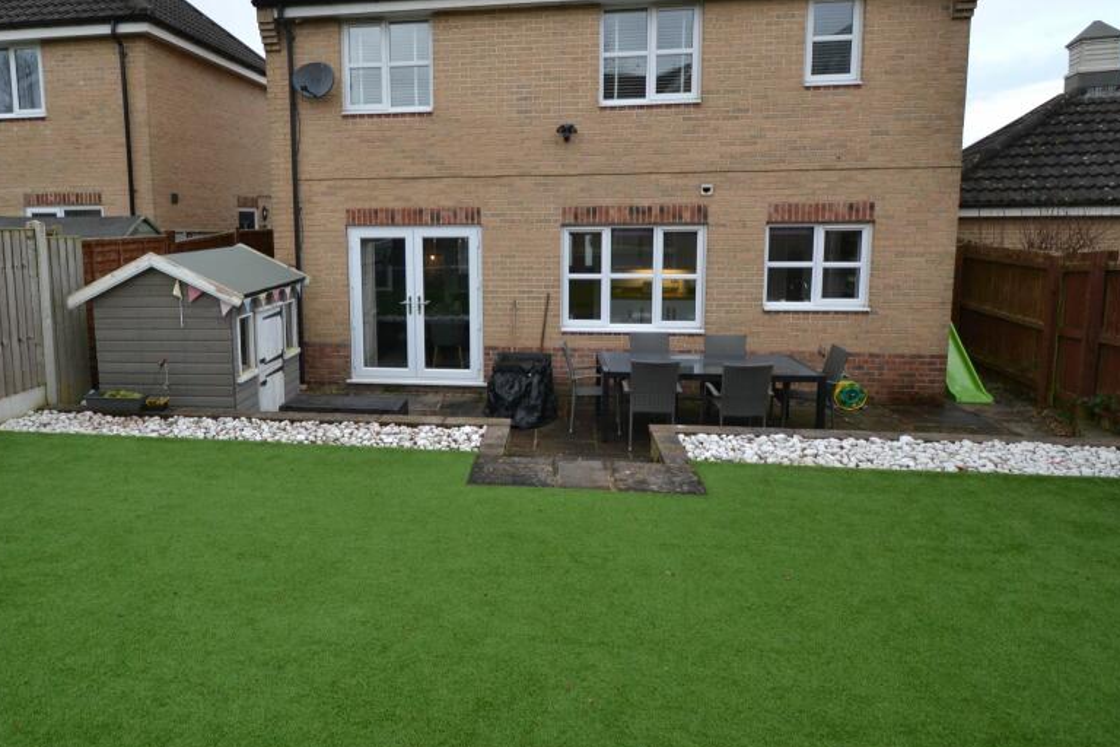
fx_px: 622
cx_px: 472
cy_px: 285
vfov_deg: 61.2
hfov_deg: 83.4
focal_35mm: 20
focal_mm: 10
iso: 360
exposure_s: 1/125
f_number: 5.6
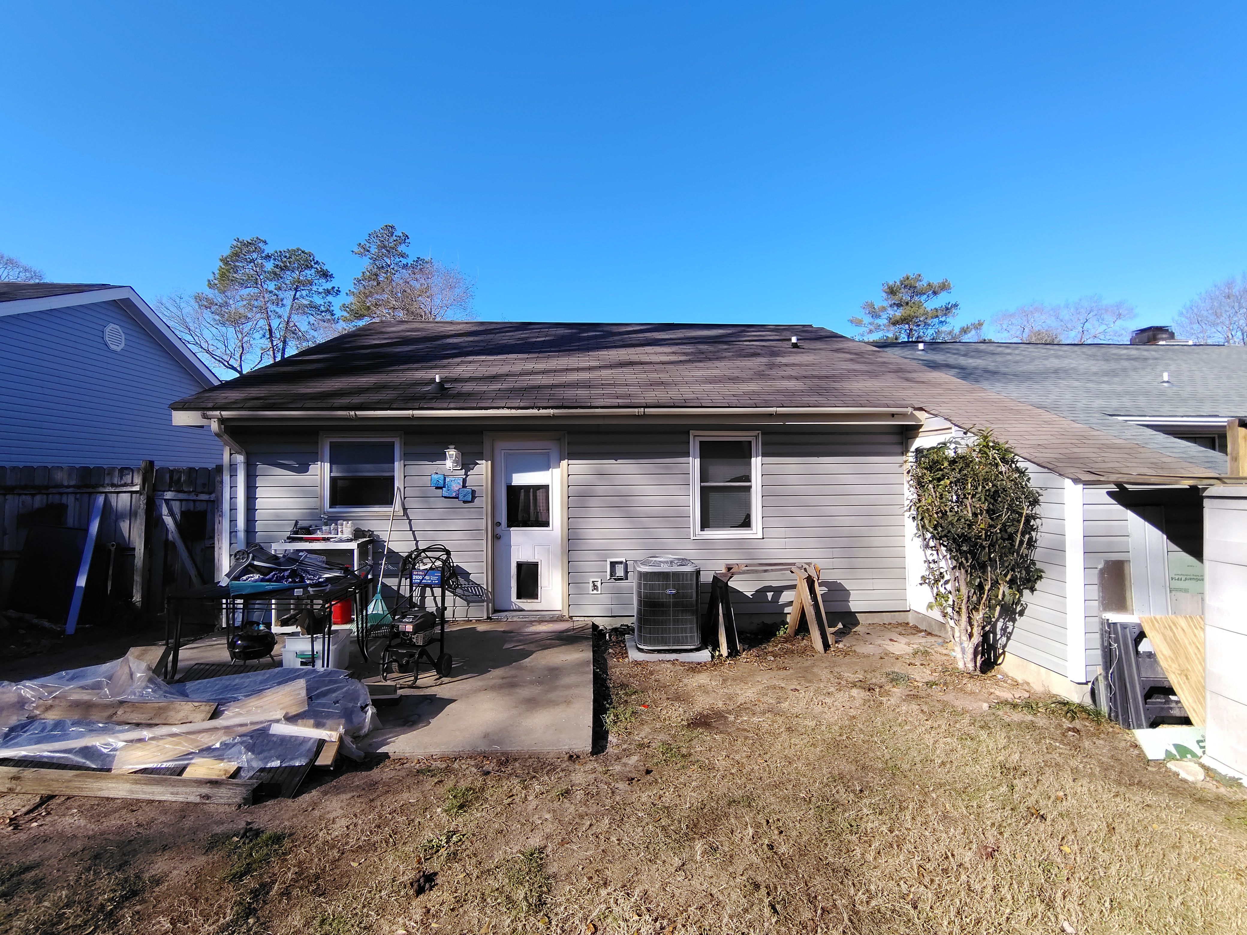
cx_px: 624
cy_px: 468
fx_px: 576
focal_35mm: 16
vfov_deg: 78.1
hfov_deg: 94.5
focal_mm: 2.13
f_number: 2.2
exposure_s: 1/753
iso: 100
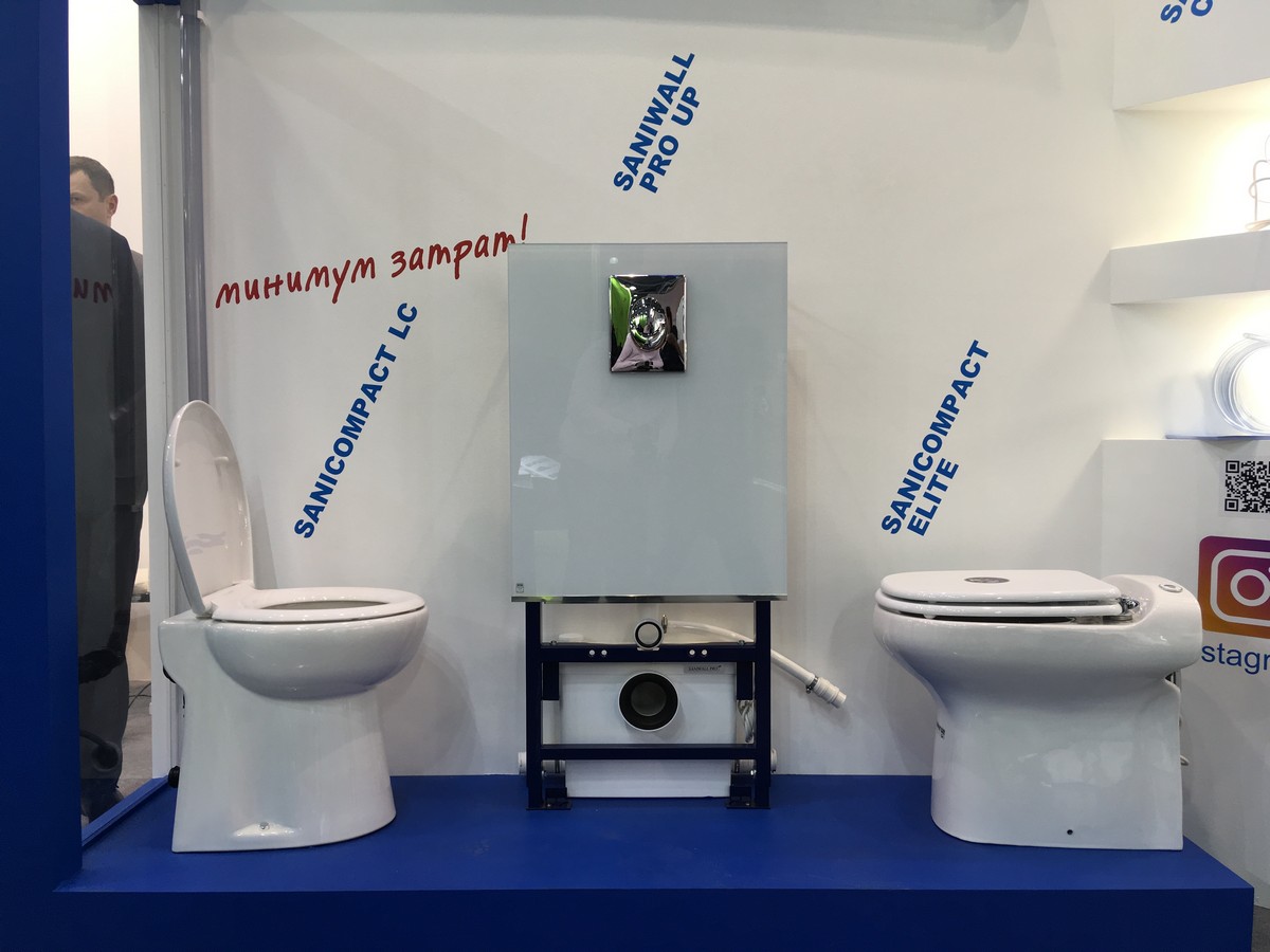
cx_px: 635
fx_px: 1064
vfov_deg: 48.2
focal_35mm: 29
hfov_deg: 61.7
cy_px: 476
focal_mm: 4.15
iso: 32
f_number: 2.2
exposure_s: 1/33
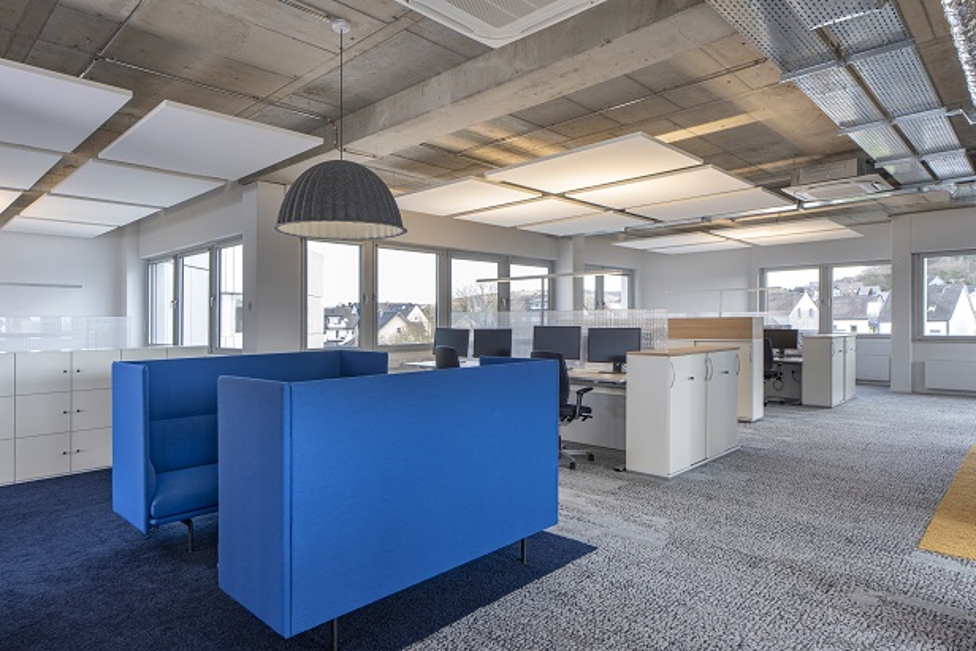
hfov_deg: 81.2
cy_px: 326
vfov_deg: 59.5
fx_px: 569
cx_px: 488
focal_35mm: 21
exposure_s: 1/30
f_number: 13
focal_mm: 21
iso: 400
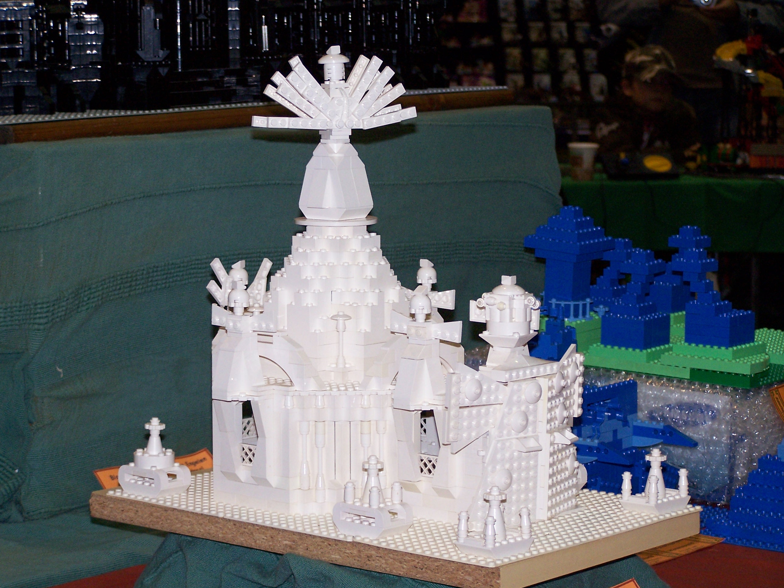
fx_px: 2378
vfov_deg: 14.1
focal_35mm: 105
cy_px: 294
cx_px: 392
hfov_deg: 18.7
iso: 140
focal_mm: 17.5
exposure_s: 1/90
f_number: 3.2
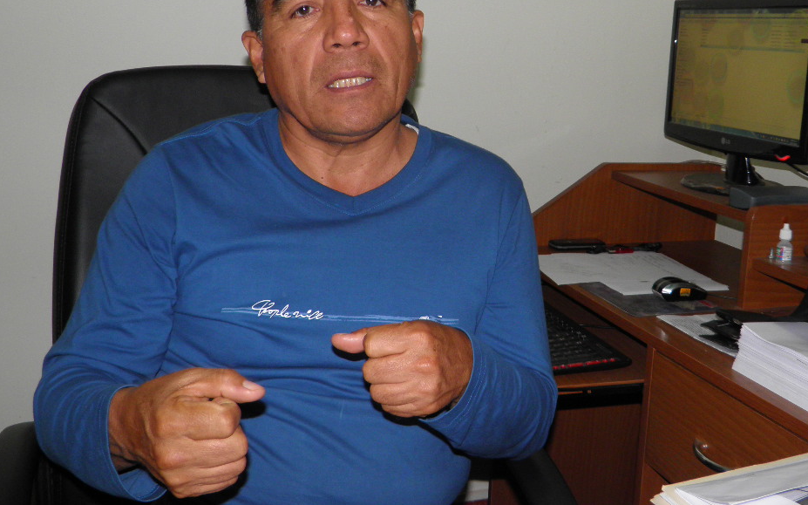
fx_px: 903
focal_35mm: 41
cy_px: 181
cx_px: 485
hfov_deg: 47.9
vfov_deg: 31.1
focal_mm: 4.9
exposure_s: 1/30
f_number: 2.8
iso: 100
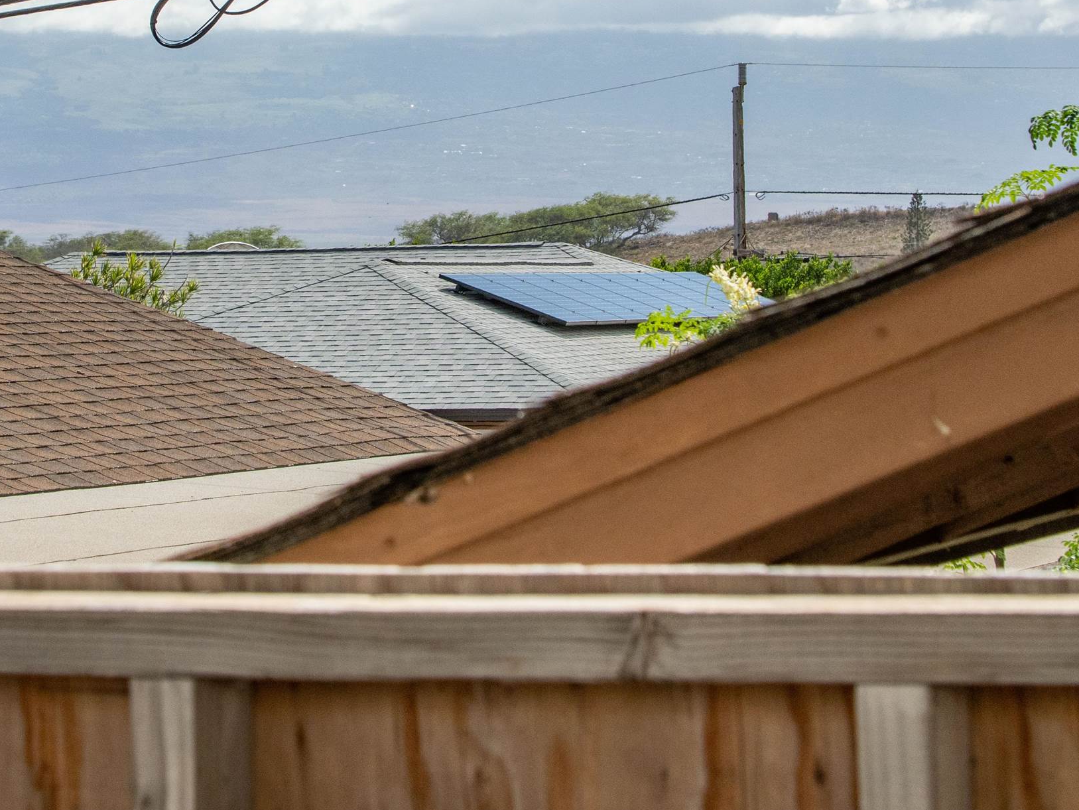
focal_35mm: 166
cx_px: 324
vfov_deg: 8.9
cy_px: 119
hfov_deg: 11.9
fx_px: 5175
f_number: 8
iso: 400
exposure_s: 1/640
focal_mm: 44
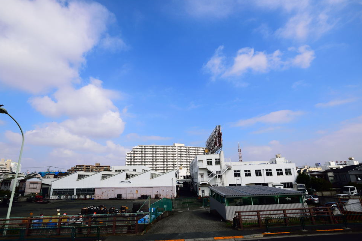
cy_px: 123
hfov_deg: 91.4
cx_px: 172
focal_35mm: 18
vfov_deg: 68.8
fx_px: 176
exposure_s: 1/1600
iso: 100
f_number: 4
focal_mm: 11
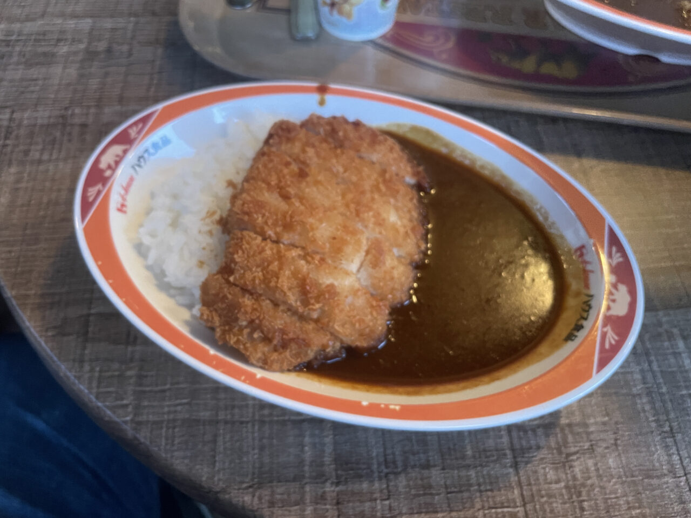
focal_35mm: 26
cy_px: 259
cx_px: 346
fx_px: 519
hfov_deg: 67.3
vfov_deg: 53.1
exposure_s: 1/25
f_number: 1.6
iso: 640
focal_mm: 4.2
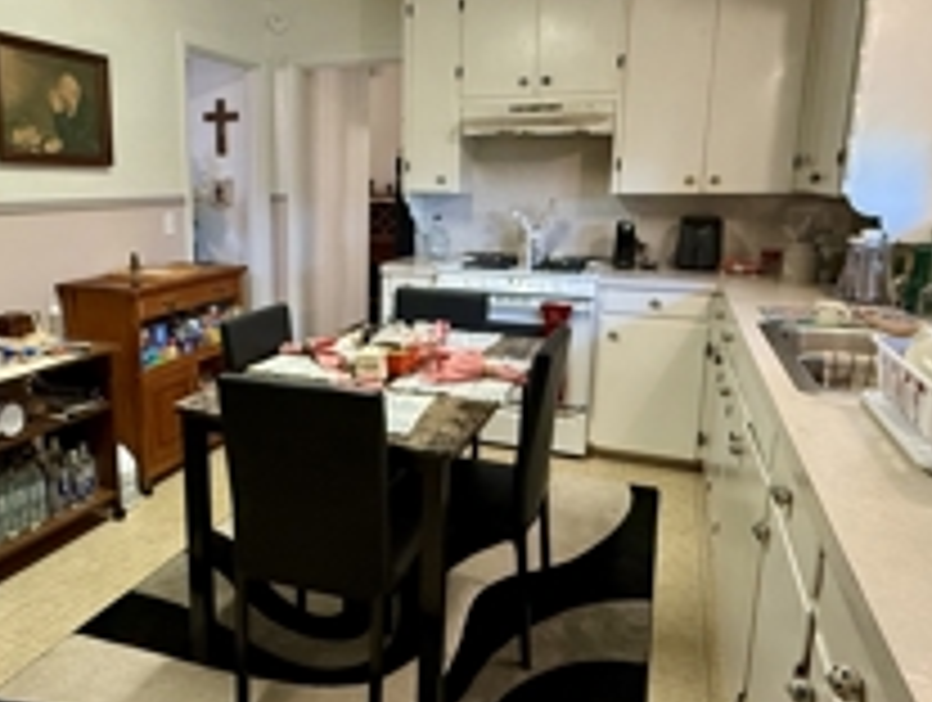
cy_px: 320
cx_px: 347
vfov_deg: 51.4
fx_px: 728
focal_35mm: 27
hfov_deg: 64.2
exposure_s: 1/60
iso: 400
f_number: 2.2
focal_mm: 2.22
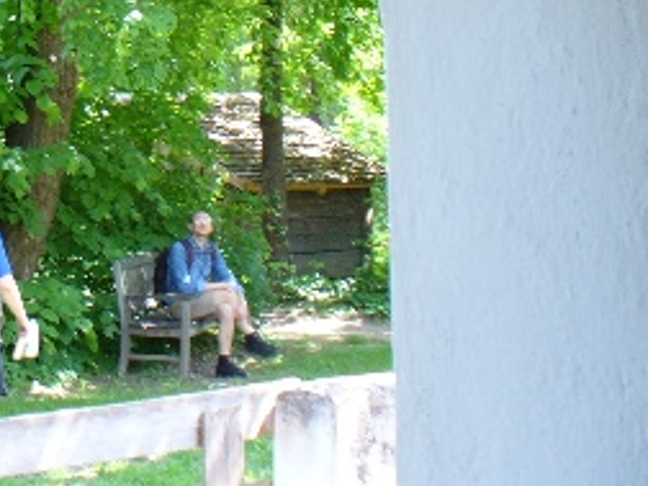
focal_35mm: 94
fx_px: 1760
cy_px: -36
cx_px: -18
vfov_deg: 15.4
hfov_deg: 20.1
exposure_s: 1/40
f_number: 2.8
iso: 100
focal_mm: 6.1
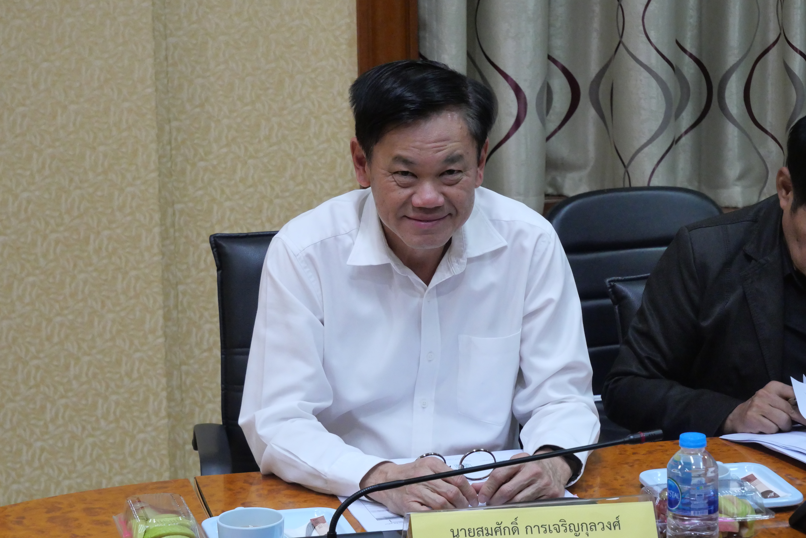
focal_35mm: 89
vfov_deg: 15.4
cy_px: 269
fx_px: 1994
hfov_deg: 22.9
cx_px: 403
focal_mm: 43
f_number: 5.6
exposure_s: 1/60
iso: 3200
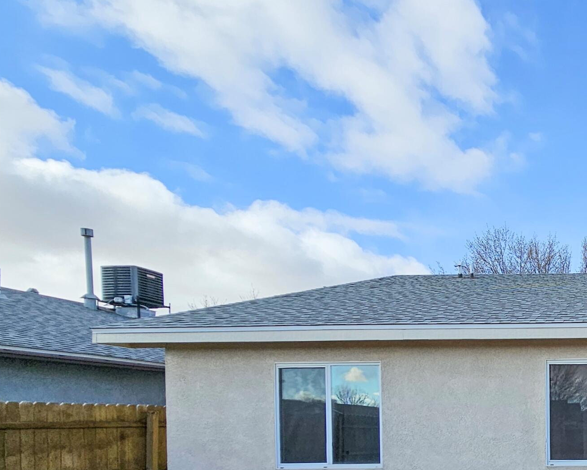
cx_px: 657
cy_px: 417
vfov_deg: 45.6
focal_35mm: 29
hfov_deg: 44.6
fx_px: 504
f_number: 2.2
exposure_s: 1/1636
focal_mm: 2.2
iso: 50
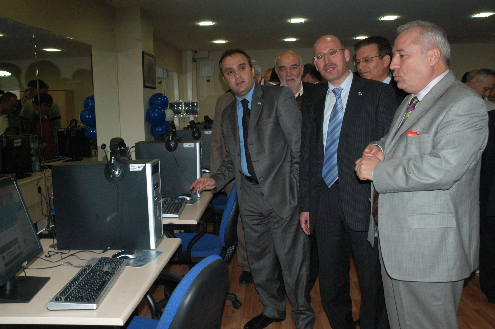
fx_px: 453
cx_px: 248
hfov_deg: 57.3
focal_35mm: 33
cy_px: 164
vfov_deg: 39.9
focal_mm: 22
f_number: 9
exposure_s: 1/60
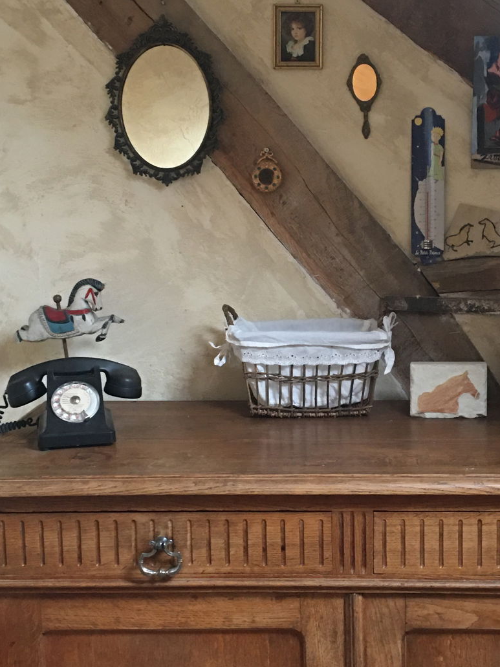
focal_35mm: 60
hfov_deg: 24.4
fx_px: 1156
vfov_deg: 32.2
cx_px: 309
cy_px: 368
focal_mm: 4.15
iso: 80
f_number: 2.2
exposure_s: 1/10
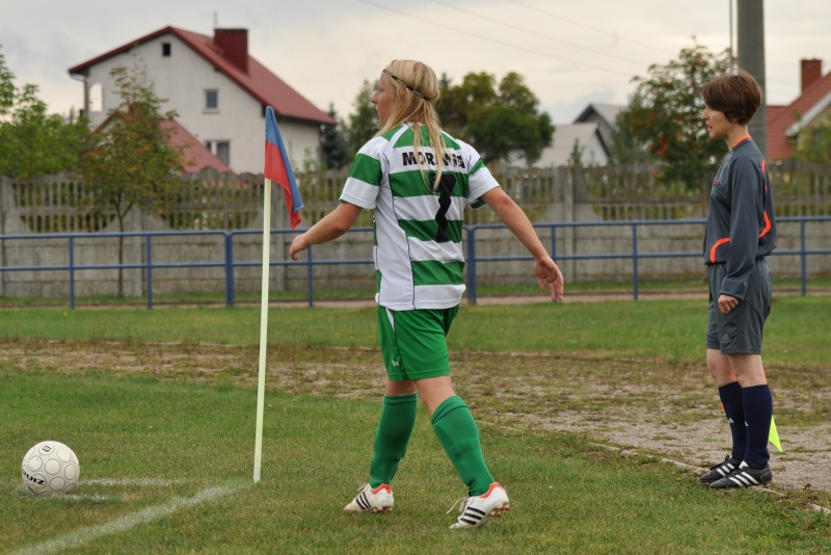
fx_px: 2424
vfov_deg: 13.1
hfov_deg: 19.4
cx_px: 416
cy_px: 278
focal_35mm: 105
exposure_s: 1/800
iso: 200
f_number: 4
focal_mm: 70
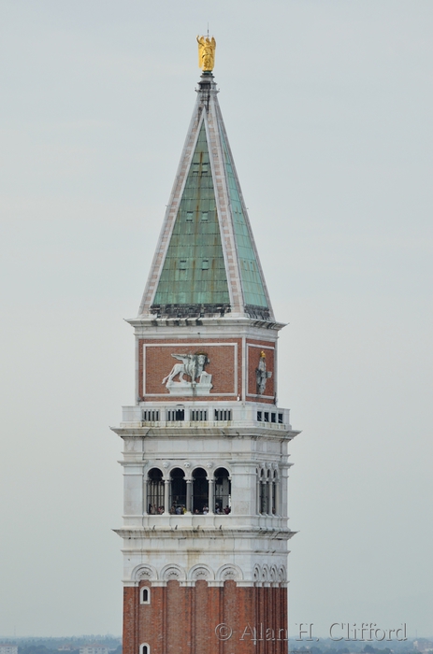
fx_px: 6530
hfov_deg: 3.8
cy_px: 327
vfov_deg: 5.7
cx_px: 216
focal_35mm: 360
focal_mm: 240
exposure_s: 1/640
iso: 180
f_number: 5.3
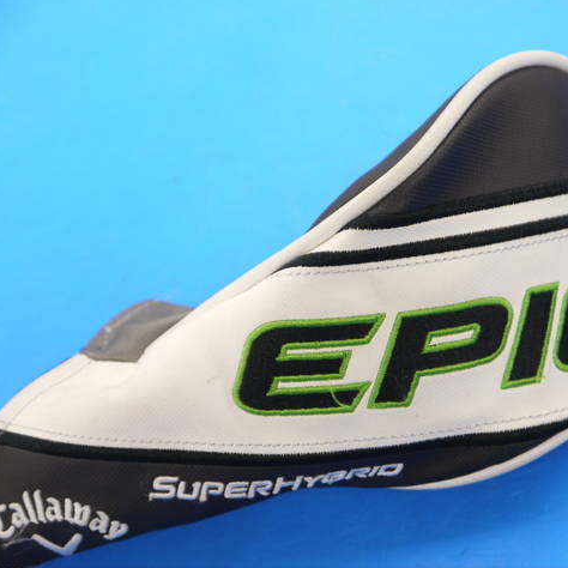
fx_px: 1374
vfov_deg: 23.4
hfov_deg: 23.3
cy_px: 282
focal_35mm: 74
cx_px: 377
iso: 400
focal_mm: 31
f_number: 5
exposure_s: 1/60
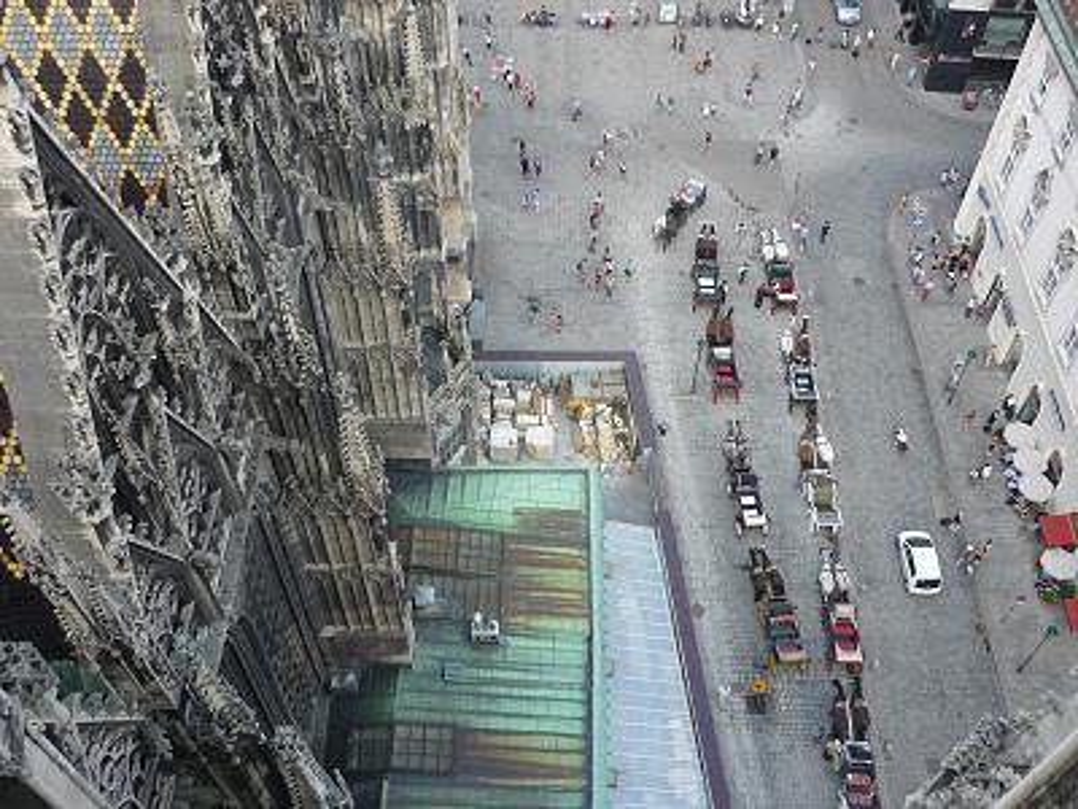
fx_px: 1028
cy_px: 404
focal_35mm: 33
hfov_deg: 55.4
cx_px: 539
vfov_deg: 42.9
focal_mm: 5.5
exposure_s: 1/250
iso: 100
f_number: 2.8
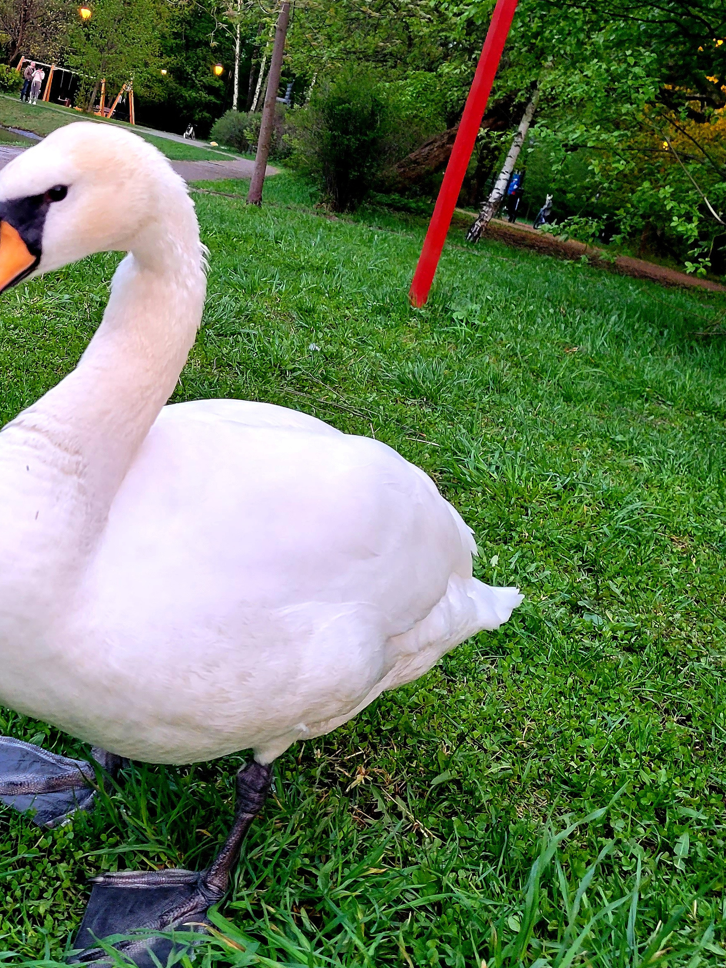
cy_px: 366
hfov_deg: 31.6
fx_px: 1258
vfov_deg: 41.8
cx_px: 179
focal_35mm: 45
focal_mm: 5.4
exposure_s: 1/60.2
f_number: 1.8
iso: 200
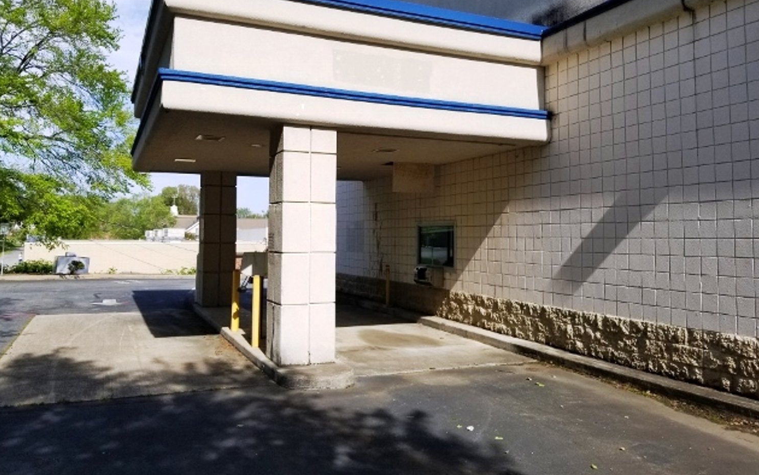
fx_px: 579
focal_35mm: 28
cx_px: 382
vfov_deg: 44.4
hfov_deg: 66.5
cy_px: 205
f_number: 1.7
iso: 50
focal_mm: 4.25
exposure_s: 1/2520
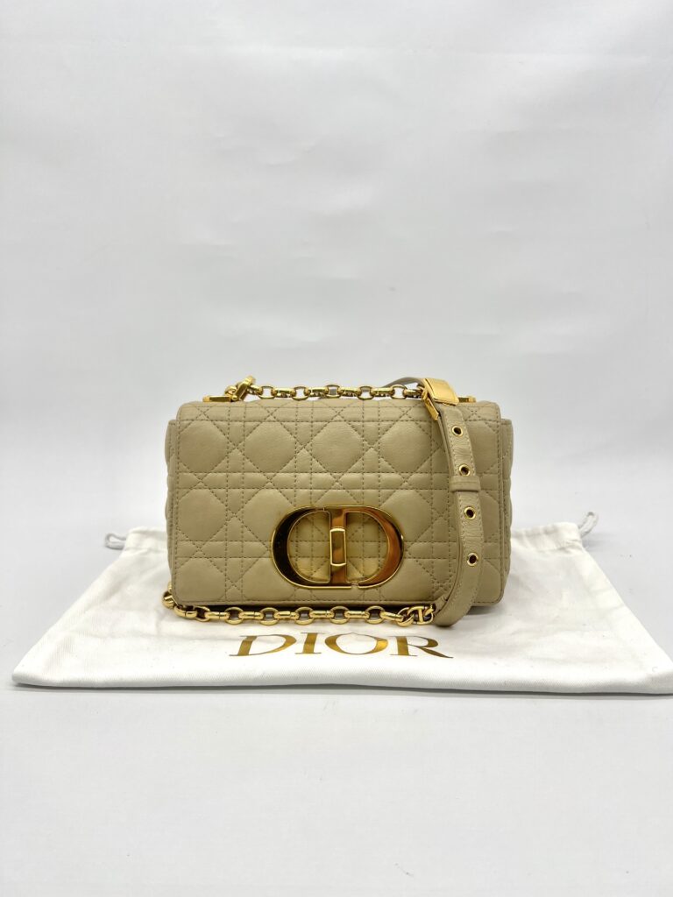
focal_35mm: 26
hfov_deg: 53.1
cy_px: 448
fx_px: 674
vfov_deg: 67.3
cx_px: 336
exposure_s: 1/286
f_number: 1.5
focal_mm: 5.7
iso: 40
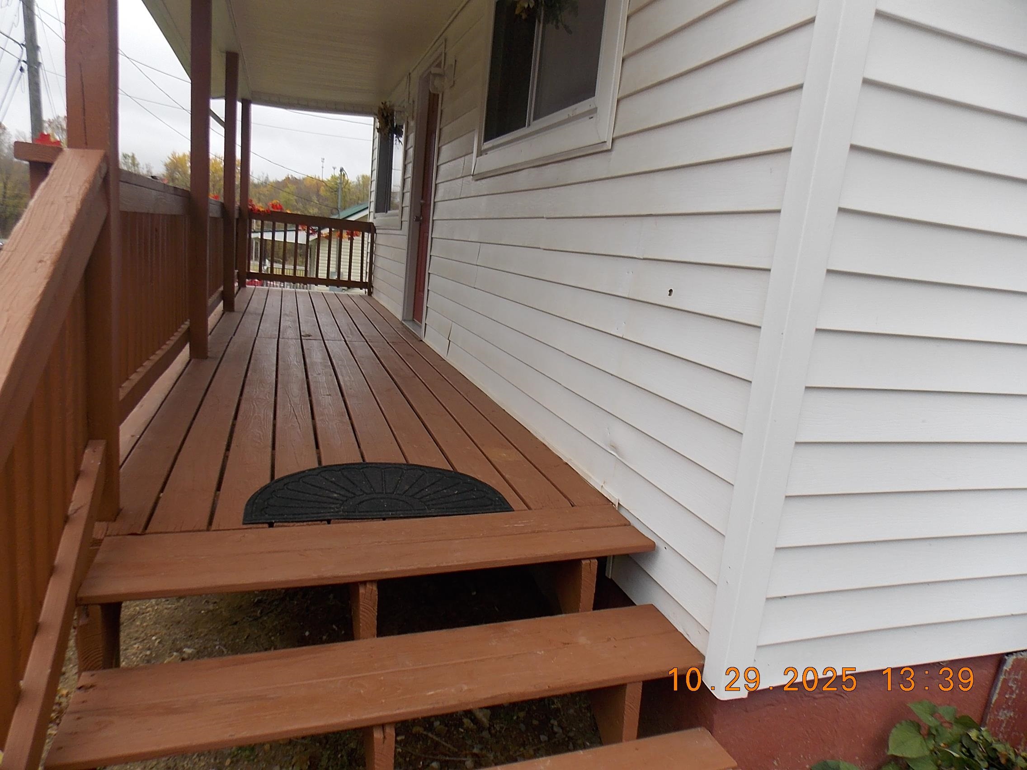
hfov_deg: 73.9
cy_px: 385
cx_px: 514
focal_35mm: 23
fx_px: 682
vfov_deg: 58.9
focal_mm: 4
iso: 80
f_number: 3.1
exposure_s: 1/250
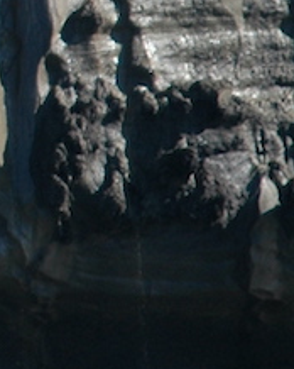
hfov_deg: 1.2
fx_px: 13724
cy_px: -321
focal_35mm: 1260
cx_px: -615
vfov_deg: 1.5
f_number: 6
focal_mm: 130
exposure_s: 1/400
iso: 200
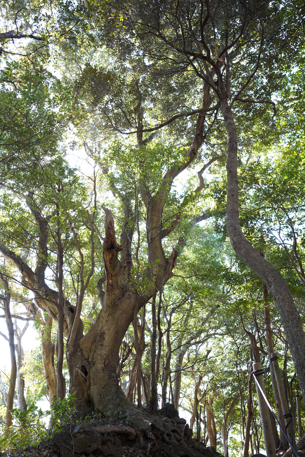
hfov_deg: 51.3
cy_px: 228
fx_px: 318
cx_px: 152
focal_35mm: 25
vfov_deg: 71.5
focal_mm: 25
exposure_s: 1/30
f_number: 4
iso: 160
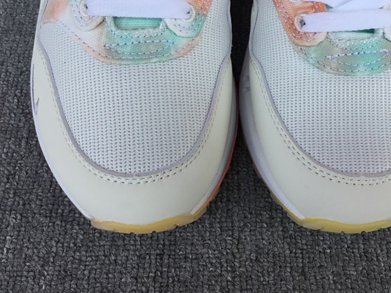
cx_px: 241
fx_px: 554
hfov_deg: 38.7
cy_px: 66
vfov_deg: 29.1
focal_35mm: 49
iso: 25
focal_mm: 3.3
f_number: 2.4
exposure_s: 1/515
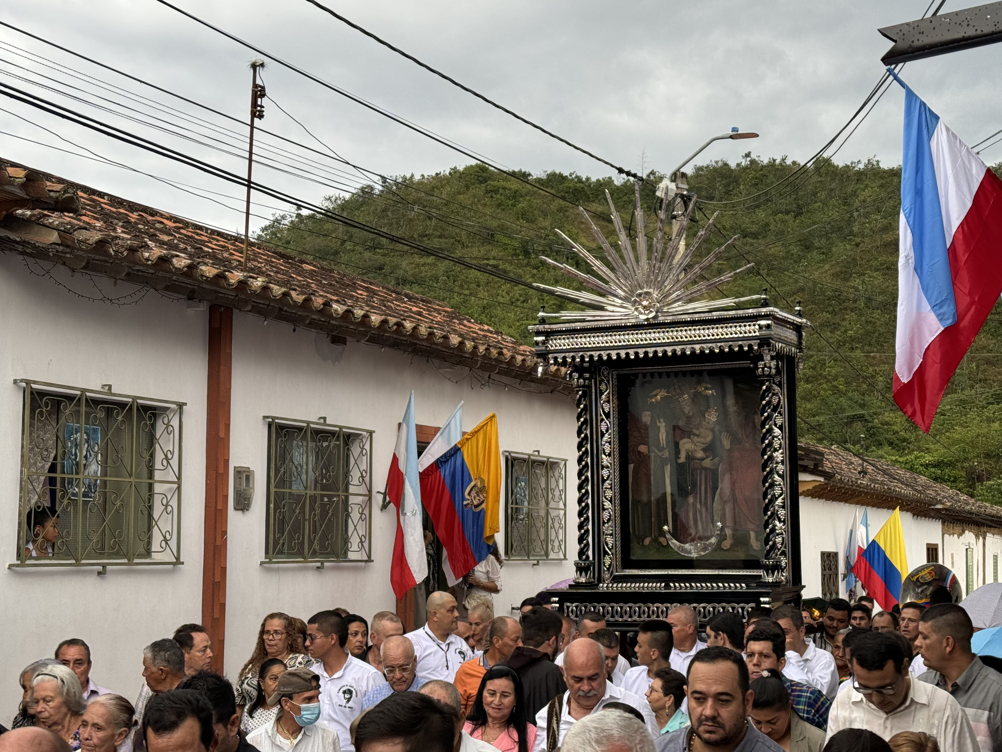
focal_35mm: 57
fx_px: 1650
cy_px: 384
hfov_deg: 33.8
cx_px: 524
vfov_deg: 25.7
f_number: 1.78
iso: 80
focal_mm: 6.76
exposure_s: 1/121
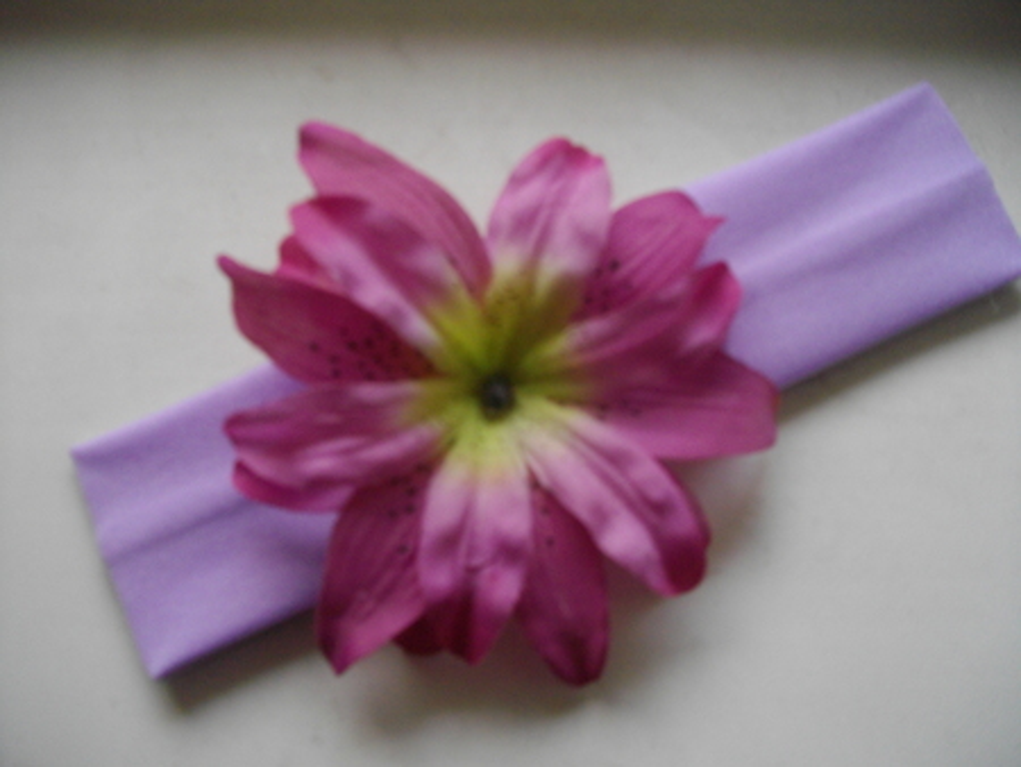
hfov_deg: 56.8
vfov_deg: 44.2
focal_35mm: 32
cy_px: 384
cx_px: 510
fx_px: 944
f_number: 2.9
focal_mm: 5.7
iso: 200
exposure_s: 1/80
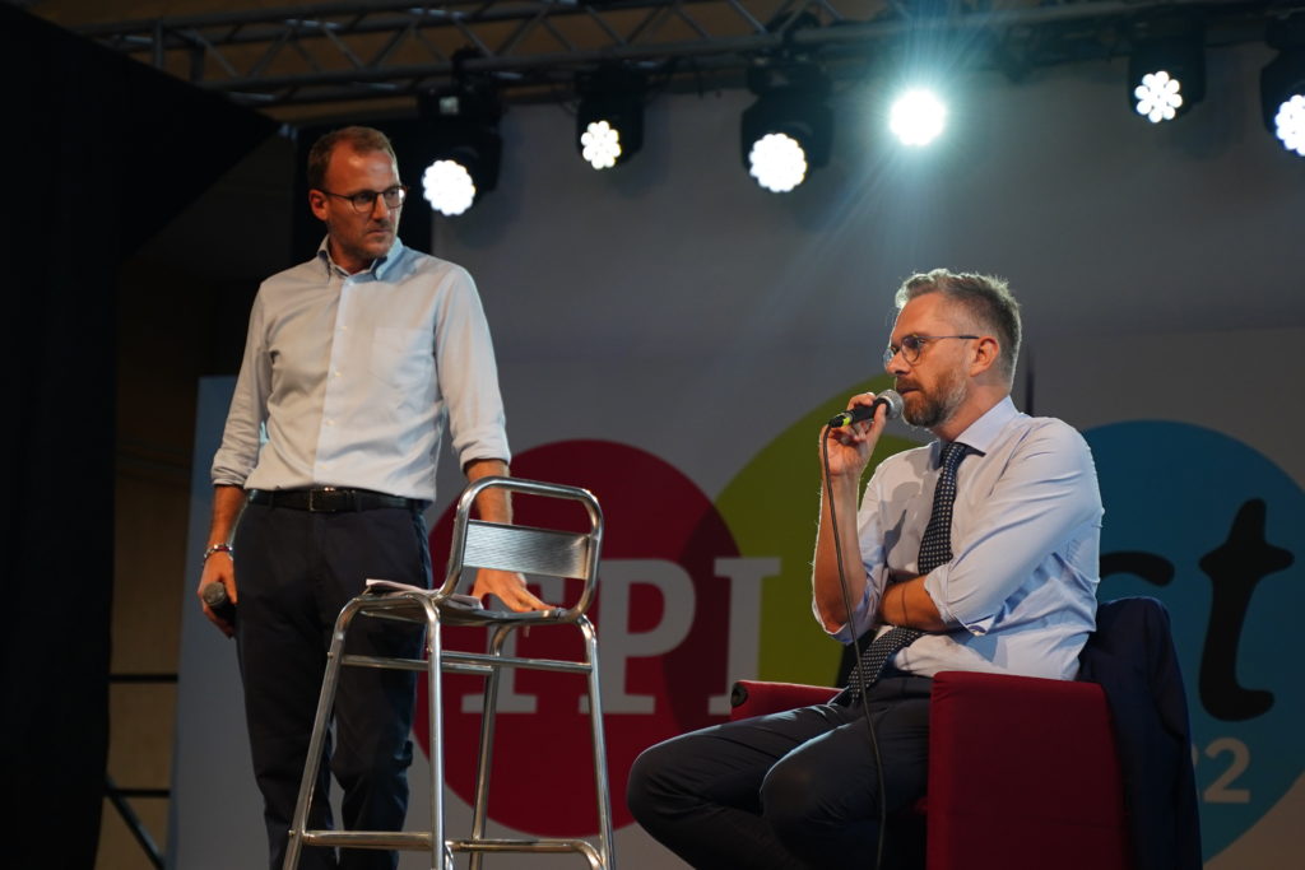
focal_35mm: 90
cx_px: 652
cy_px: 435
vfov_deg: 15.2
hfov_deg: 22.6
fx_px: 3263
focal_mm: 60
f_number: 2.8
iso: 800
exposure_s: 1/250
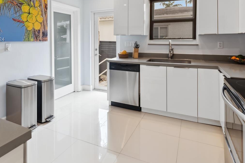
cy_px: 40
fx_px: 150
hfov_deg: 78.6
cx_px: 120
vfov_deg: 54.4
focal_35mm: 22
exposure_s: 1/8
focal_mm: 14
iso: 100
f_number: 10
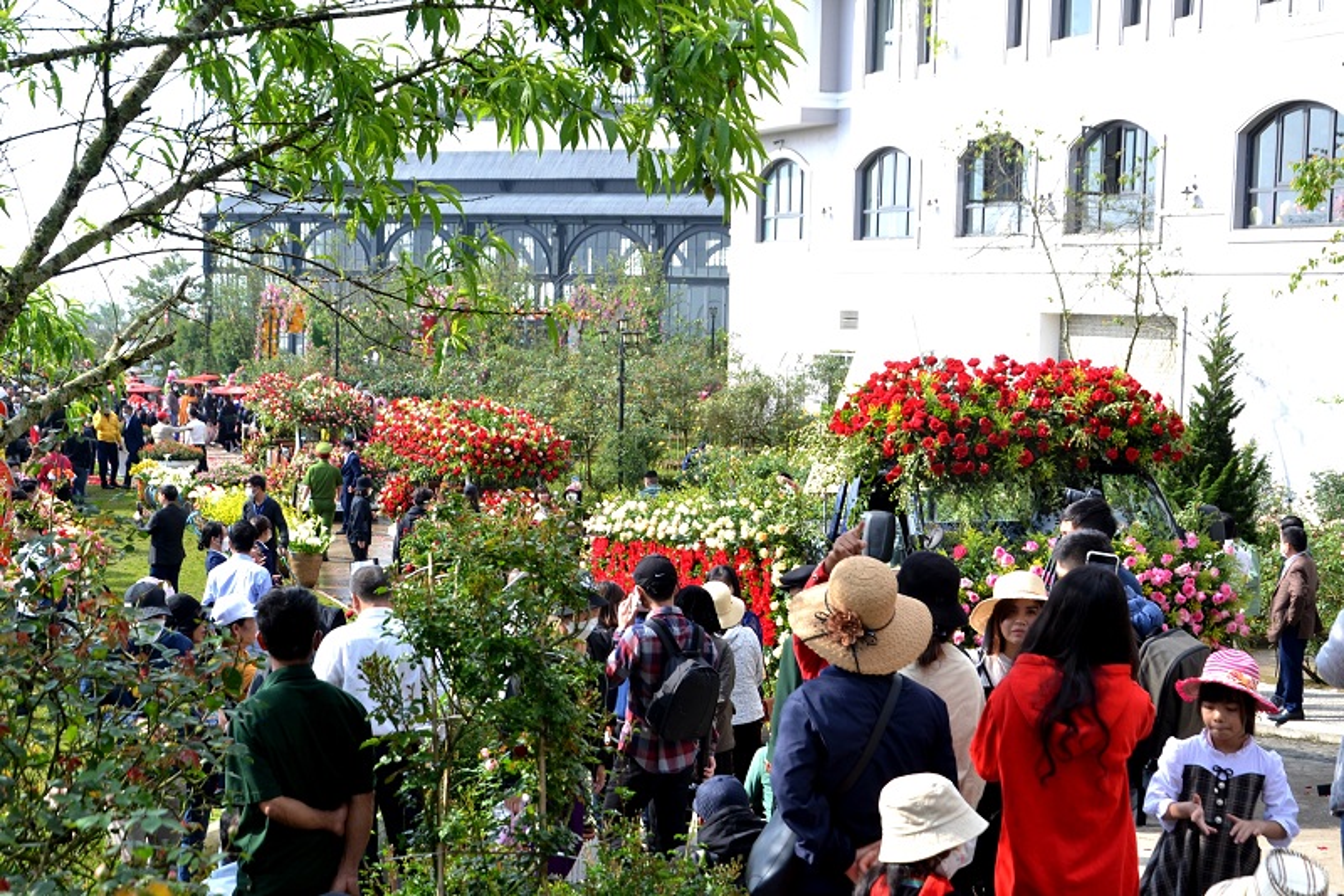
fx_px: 2127
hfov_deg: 35.1
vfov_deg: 23.8
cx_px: 672
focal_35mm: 57
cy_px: 448
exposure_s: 1/250
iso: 200
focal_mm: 38
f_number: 8
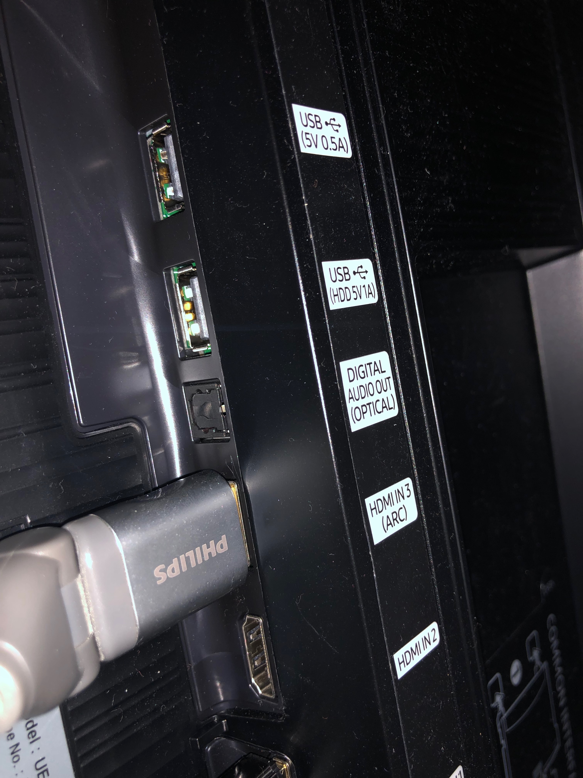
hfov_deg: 49.7
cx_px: 292
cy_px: 389
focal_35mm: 28
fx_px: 629
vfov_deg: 63.4
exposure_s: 1/33
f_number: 1.8
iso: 32
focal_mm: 4
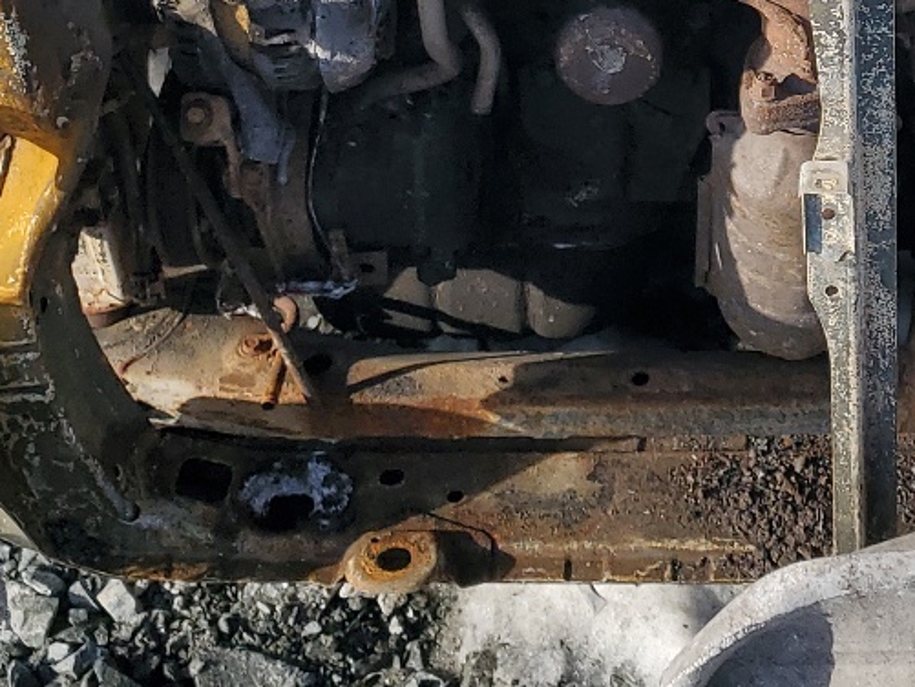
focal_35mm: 83
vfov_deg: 17.0
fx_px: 2194
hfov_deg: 22.9
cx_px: 835
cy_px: -139
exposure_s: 1/2000
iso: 50
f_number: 1.5
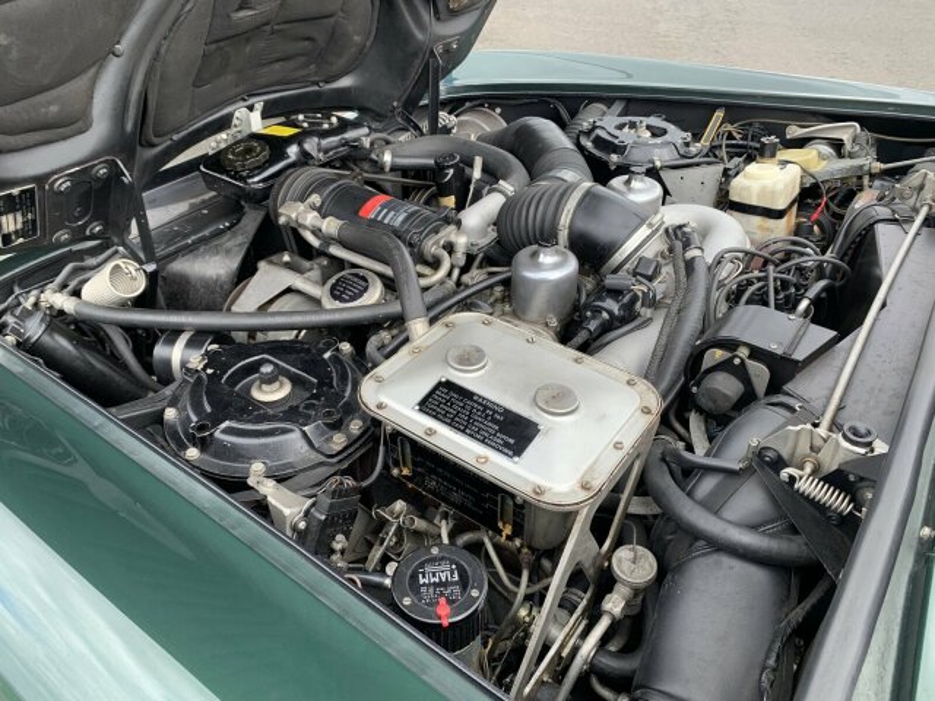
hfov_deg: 67.3
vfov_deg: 53.1
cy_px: 350
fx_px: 702
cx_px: 468
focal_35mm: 26
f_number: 1.8
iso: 25
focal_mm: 4.25
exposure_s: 1/219
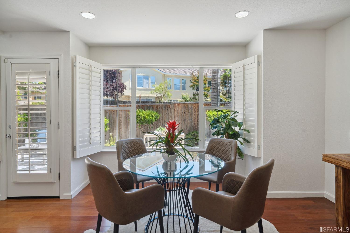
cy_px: 116
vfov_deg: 64.6
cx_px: 175
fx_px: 185
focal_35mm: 19
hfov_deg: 86.9
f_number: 7.1
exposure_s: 1/40
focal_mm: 19
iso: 400
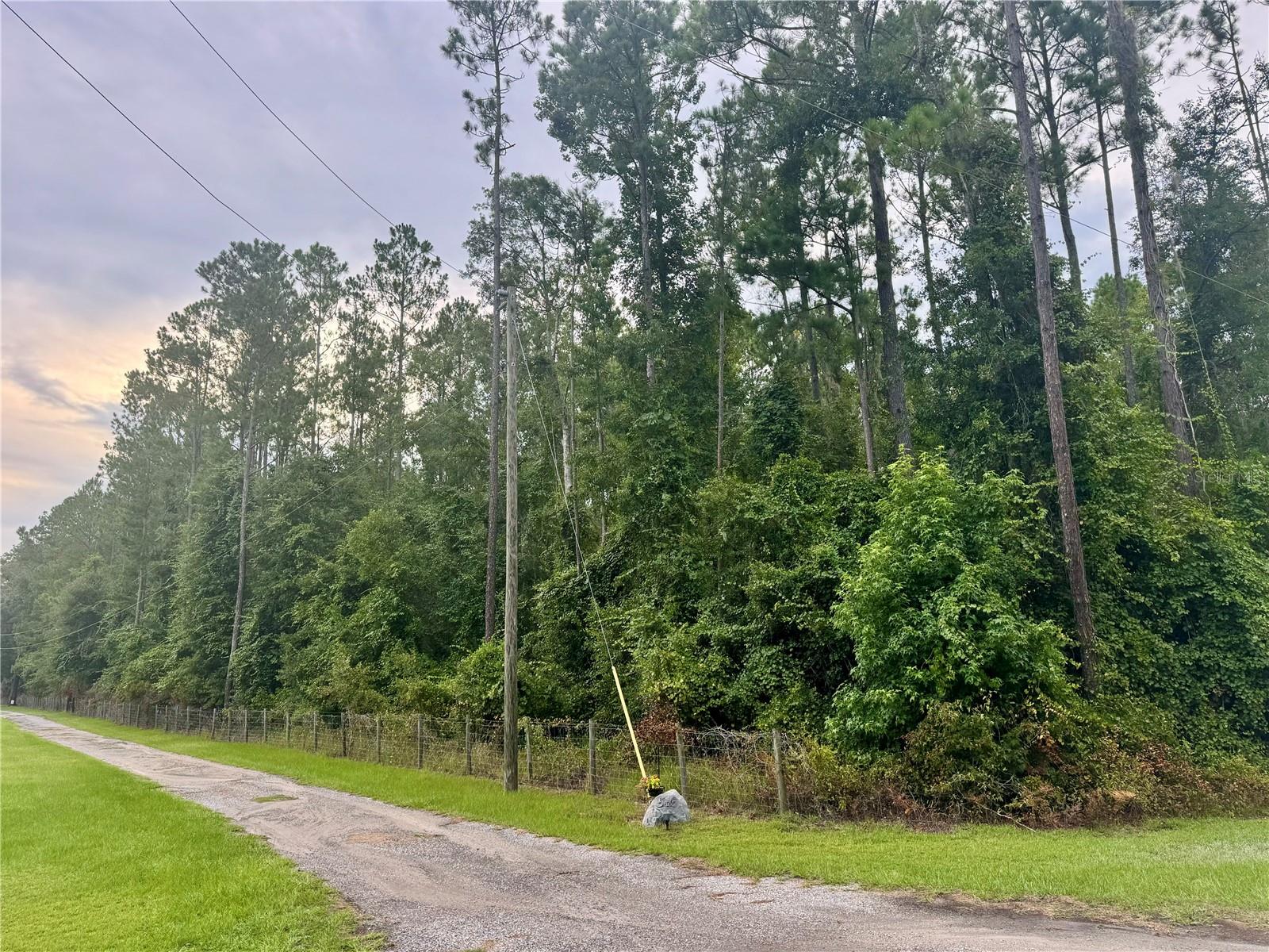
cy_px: 476
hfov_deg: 71.6
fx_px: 880
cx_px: 634
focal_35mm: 24
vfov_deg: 56.8
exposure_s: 1/464
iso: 80
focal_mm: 6.76
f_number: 1.78
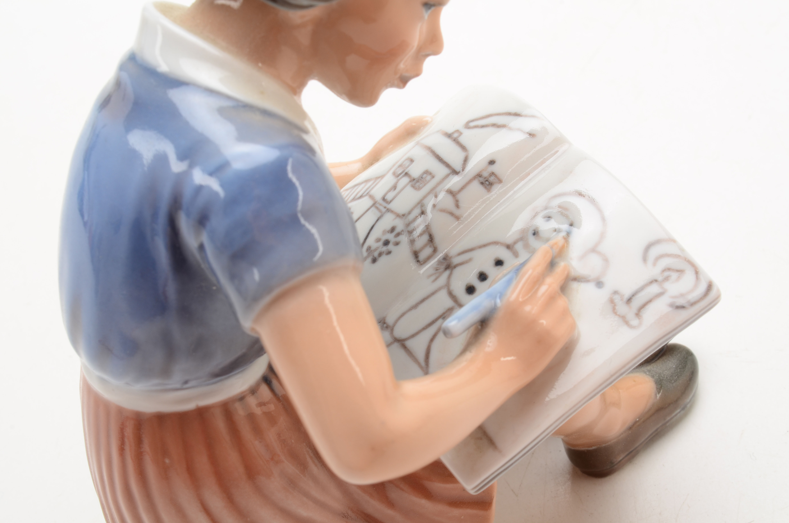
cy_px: 262
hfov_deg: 32.0
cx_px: 394
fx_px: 1378
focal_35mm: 63
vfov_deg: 21.5
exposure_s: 1/160
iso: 100
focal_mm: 42
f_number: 20
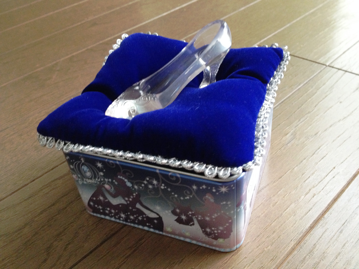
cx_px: 180
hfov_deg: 52.6
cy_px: 134
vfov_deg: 40.7
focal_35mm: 35
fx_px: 363
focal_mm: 4.28
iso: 320
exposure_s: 1/20
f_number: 2.4
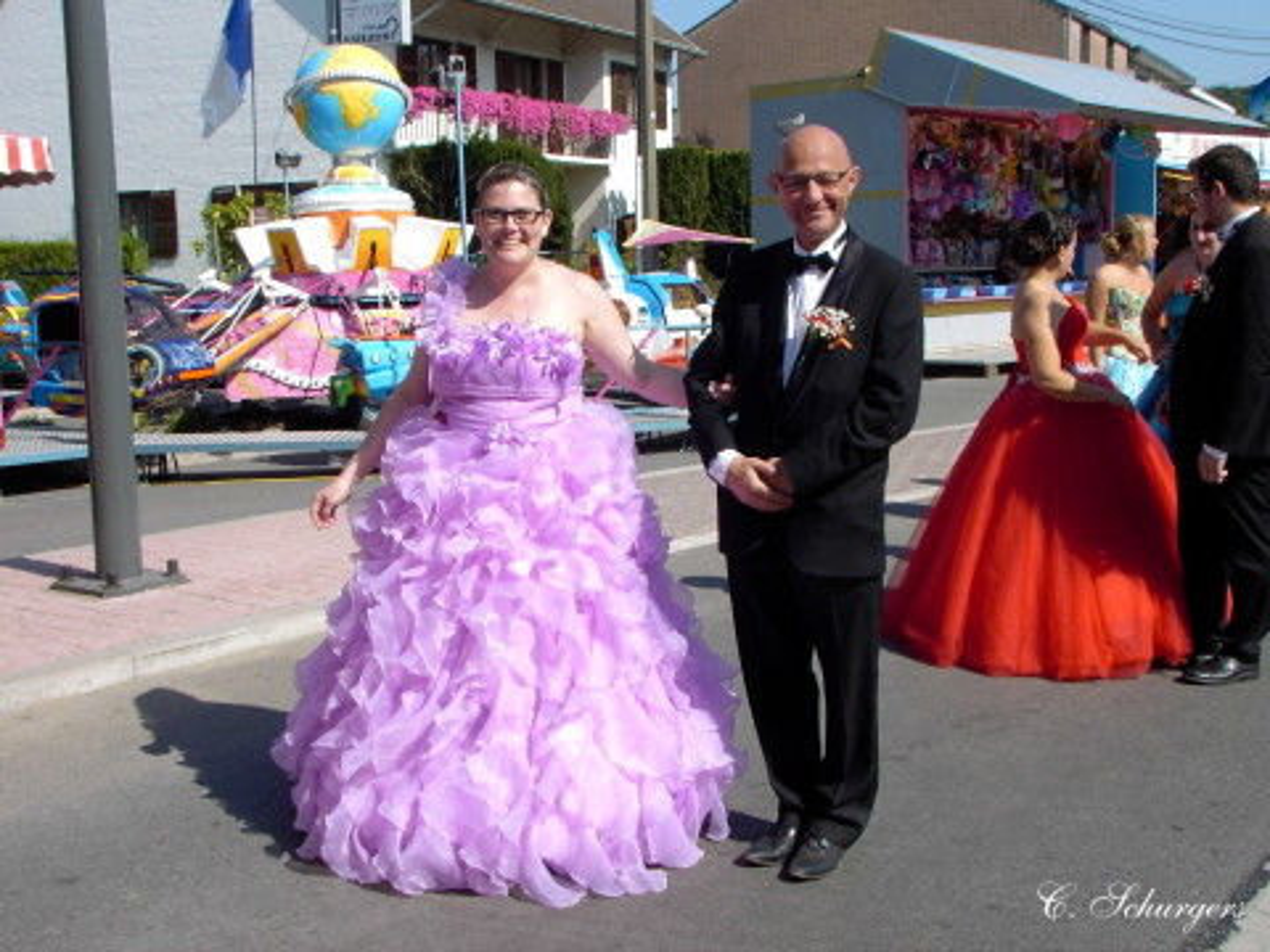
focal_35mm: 46
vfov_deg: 31.5
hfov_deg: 41.2
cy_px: 476
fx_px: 1688
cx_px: 635
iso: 70
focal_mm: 7.1
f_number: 5.6
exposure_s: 1/260
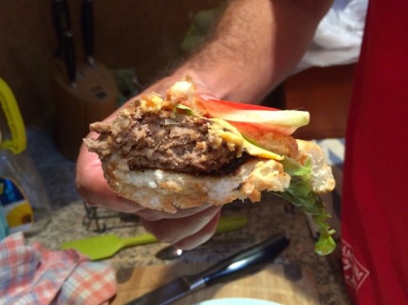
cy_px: 152
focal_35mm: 30
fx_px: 353
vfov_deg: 46.8
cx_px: 204
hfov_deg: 60.0
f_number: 2.2
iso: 320
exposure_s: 1/24
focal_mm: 4.12
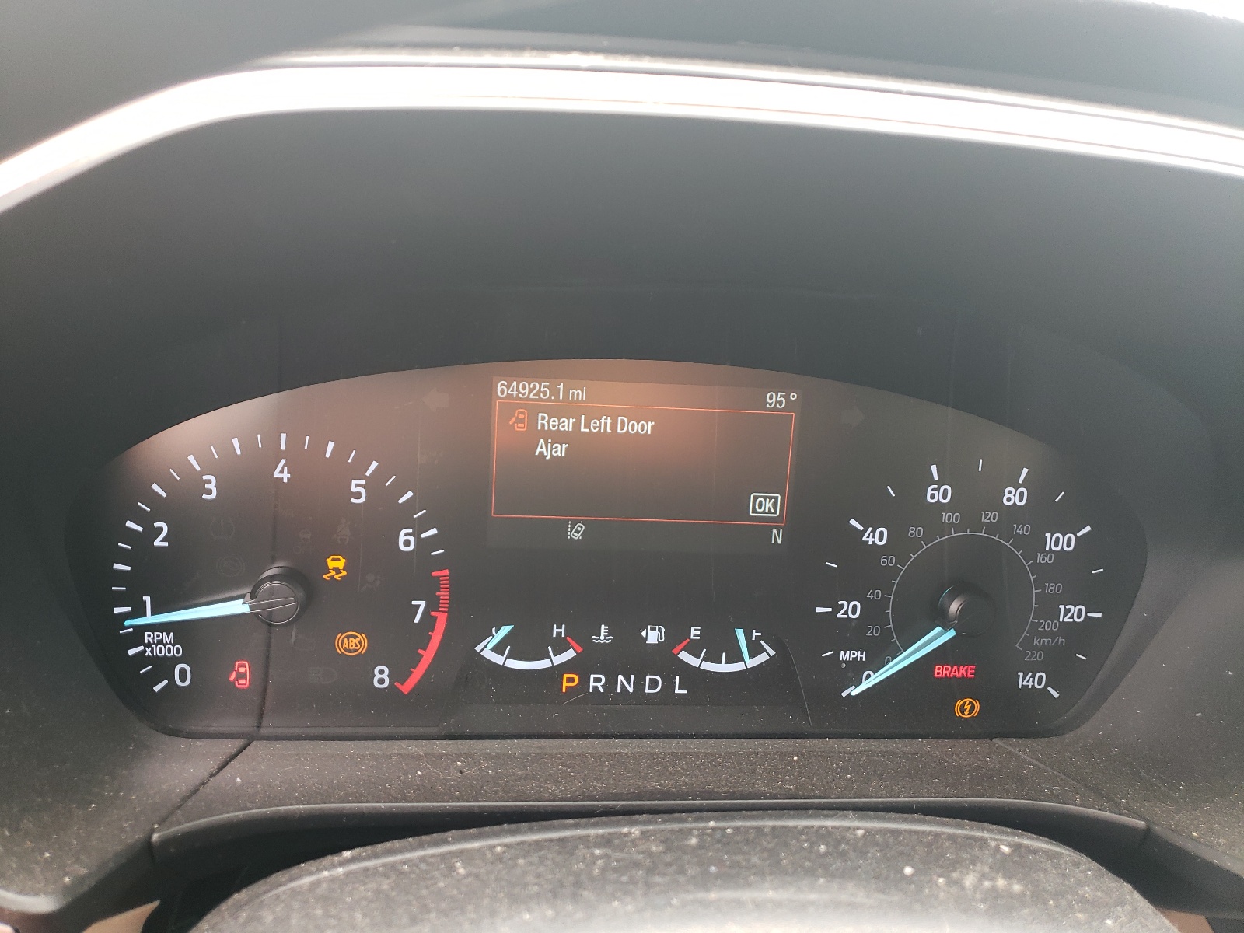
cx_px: 622
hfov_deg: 67.3
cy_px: 466
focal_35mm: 26
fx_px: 934
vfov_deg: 53.1
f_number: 1.5
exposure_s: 1/60.2
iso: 71
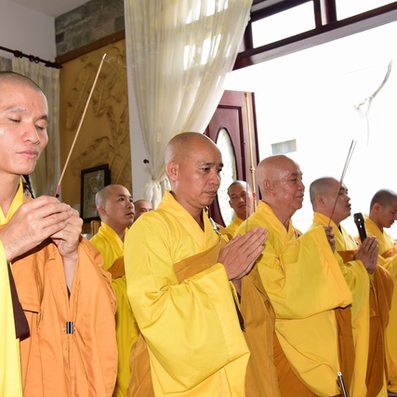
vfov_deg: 38.3
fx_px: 571
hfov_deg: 38.3
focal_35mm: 44
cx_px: 184
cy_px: 197
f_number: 5.6
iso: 640
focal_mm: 34
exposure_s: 1/80
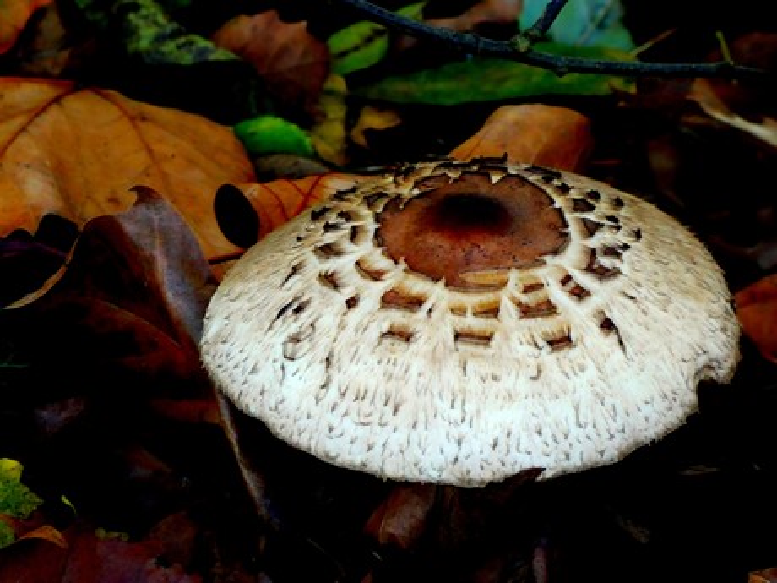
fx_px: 6532
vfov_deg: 5.1
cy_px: 292
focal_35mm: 291
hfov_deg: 6.8
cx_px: 388
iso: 640
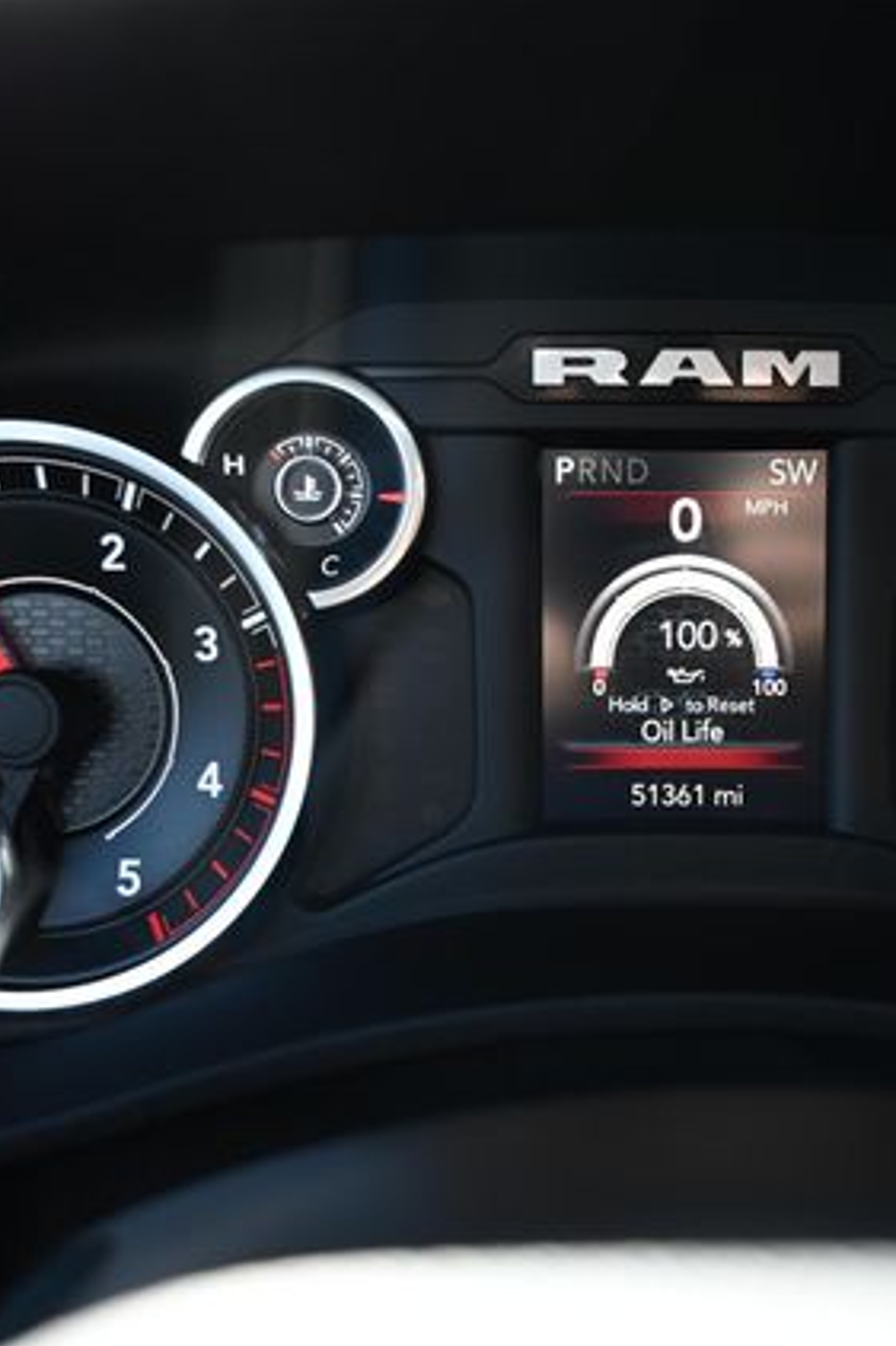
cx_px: 676
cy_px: 675
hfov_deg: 27.8
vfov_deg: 41.3
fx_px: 1784
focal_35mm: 48
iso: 500
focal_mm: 31.5
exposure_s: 1/100
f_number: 3.2
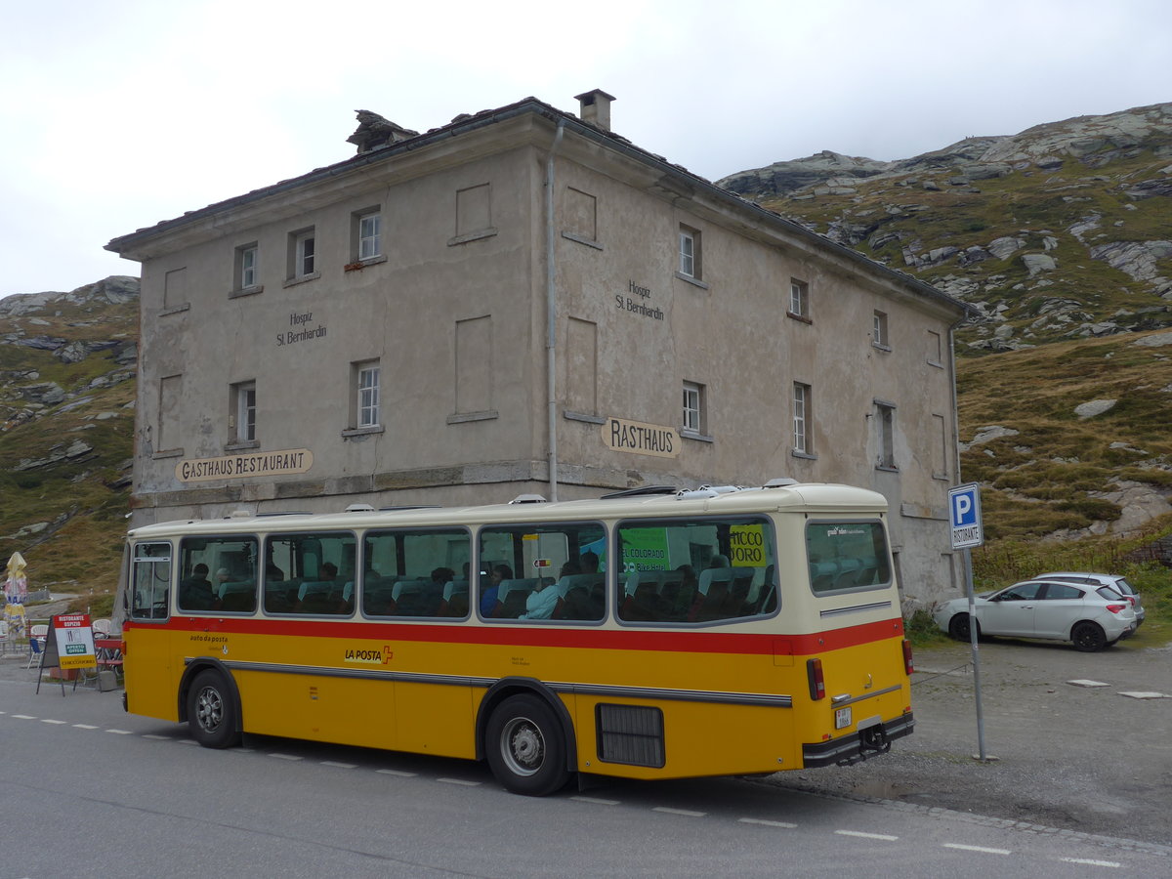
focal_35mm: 36
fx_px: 1219
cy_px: 440
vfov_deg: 39.7
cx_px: 586
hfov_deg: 51.4
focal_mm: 7.5
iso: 80
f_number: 2.8
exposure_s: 1/640
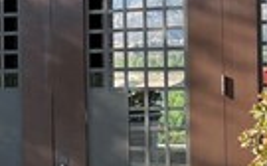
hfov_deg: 15.6
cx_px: -16
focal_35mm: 131
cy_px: 61
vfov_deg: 10.0
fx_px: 952
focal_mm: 5.7
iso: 50
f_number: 1.5
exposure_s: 1/982
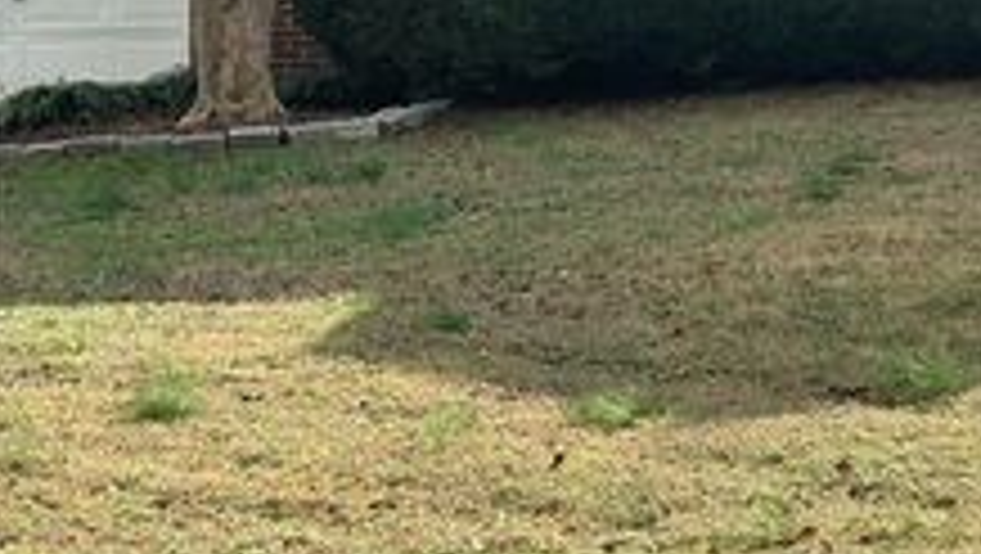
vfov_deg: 10.0
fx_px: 3124
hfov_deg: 17.2
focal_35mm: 120
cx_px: 1116
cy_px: -137
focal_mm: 6.86
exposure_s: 1/3257
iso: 80
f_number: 1.78
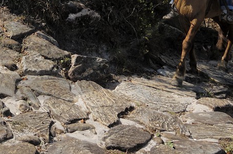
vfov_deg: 15.2
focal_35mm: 79
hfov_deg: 25.1
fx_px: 509
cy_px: -111
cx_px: 29
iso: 100
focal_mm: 15
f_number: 9
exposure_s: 1/160
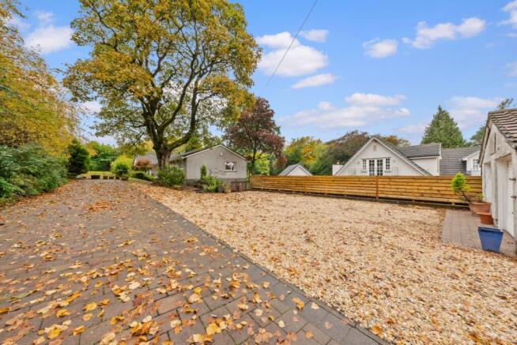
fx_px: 172
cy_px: 172
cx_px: 258
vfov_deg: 90.1
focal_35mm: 12
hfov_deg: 112.6
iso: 640
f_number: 22
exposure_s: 1/2.5
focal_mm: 12
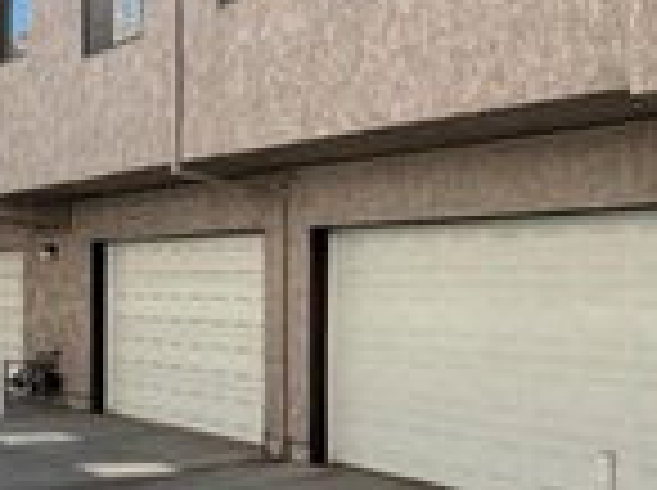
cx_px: 434
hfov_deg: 25.6
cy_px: 225
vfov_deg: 19.3
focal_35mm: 76
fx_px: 1440
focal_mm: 5.7
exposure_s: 1/1344
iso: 50
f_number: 1.5
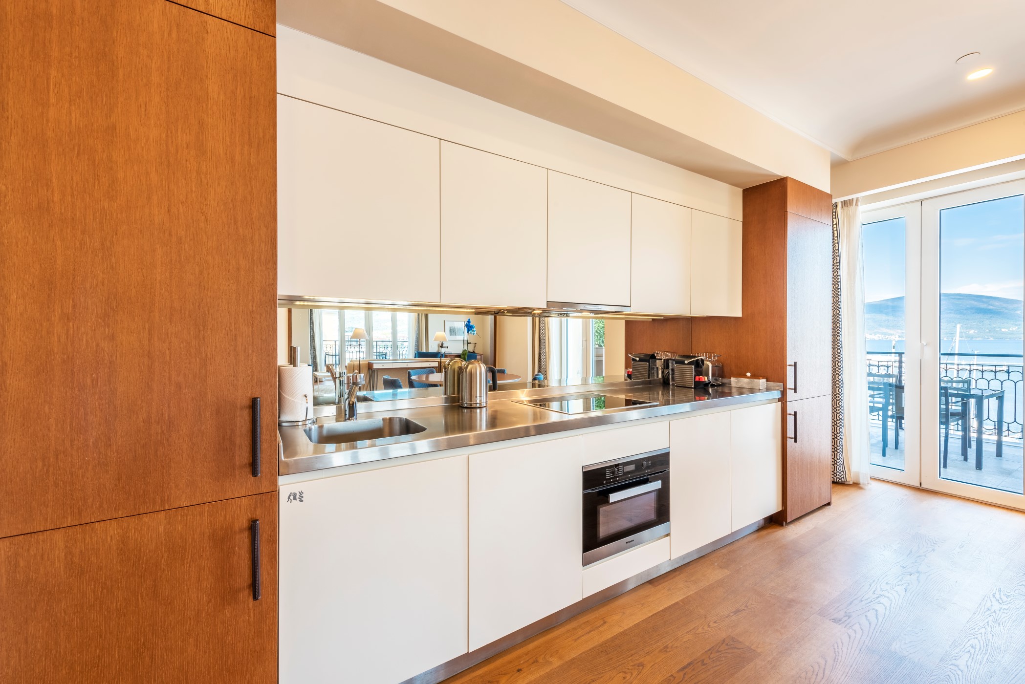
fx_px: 399
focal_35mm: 14
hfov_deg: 104.2
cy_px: 342
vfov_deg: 81.3
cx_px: 512
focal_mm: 14
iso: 50
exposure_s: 1/13
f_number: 10
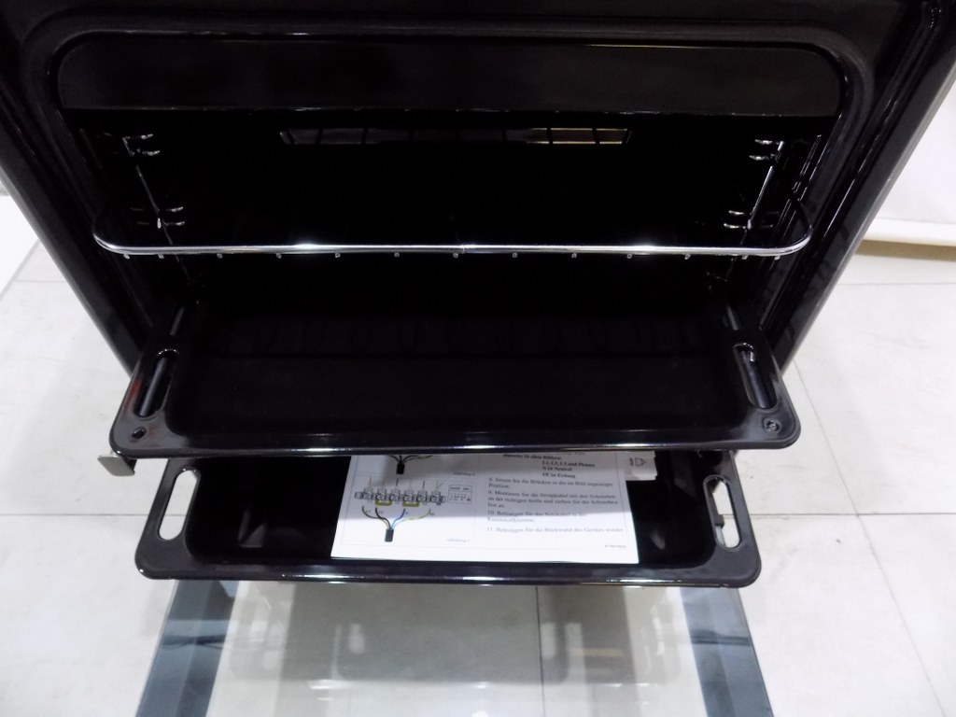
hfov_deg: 73.9
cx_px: 478
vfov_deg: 58.9
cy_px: 358
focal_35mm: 23
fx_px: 635
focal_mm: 4
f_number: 3.1
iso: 400
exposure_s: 1/25
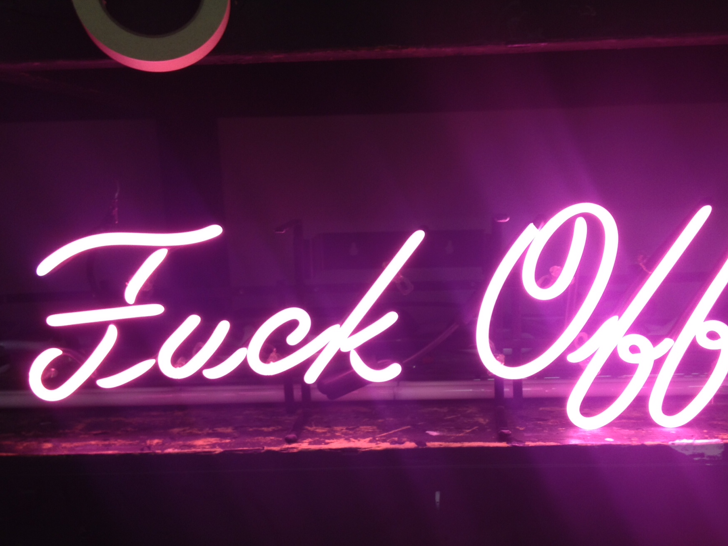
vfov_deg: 35.1
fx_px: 862
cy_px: 319
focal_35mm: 41
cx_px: 410
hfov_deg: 45.7
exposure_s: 1/24
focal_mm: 4.28
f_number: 2.4
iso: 50
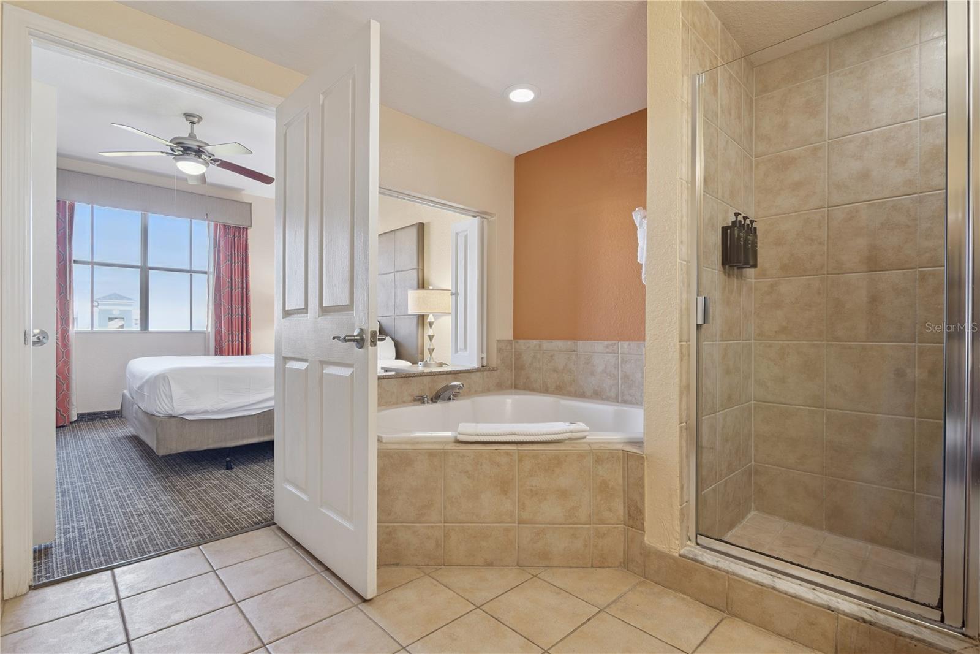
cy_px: 327
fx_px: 463
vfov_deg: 70.5
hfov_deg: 93.3
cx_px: 490
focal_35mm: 17
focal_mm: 17
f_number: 10
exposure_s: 1/20
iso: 200
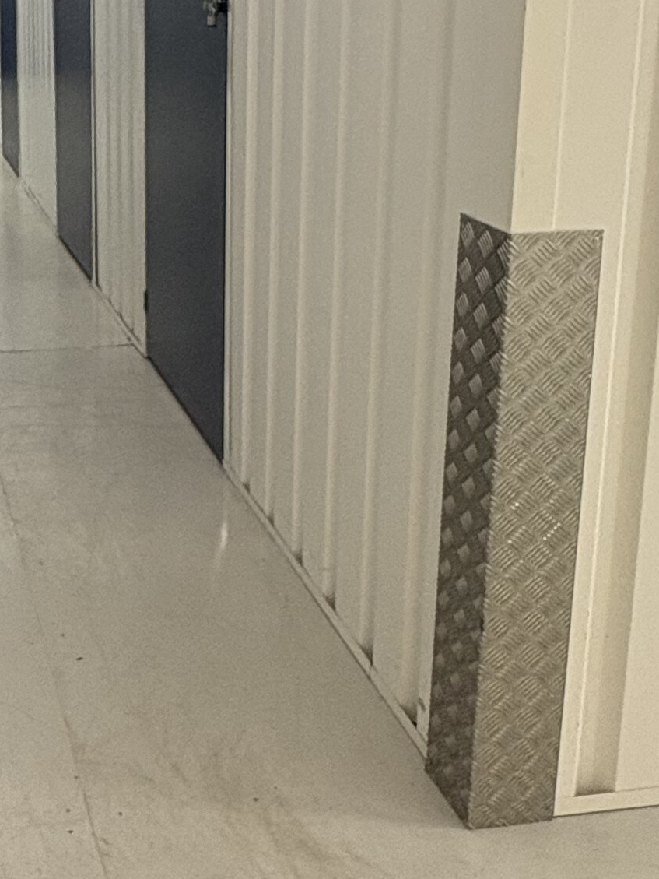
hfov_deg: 27.6
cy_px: 207
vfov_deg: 37.1
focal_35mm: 50
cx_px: 20
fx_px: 1269
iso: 250
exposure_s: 1/50
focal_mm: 2.22
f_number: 2.2
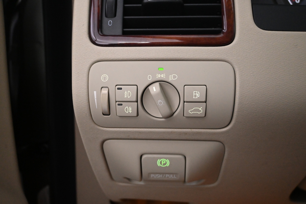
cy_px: 102
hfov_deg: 55.1
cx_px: 153
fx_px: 293
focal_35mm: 34
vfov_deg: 38.4
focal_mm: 23
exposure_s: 1/40
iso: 3200
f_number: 4.2
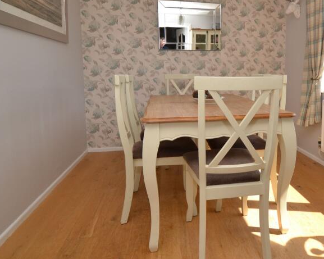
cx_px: 219
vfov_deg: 56.1
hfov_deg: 66.1
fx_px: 240
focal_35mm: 25
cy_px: 97
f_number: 5.6
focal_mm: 10
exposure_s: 1/125
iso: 110
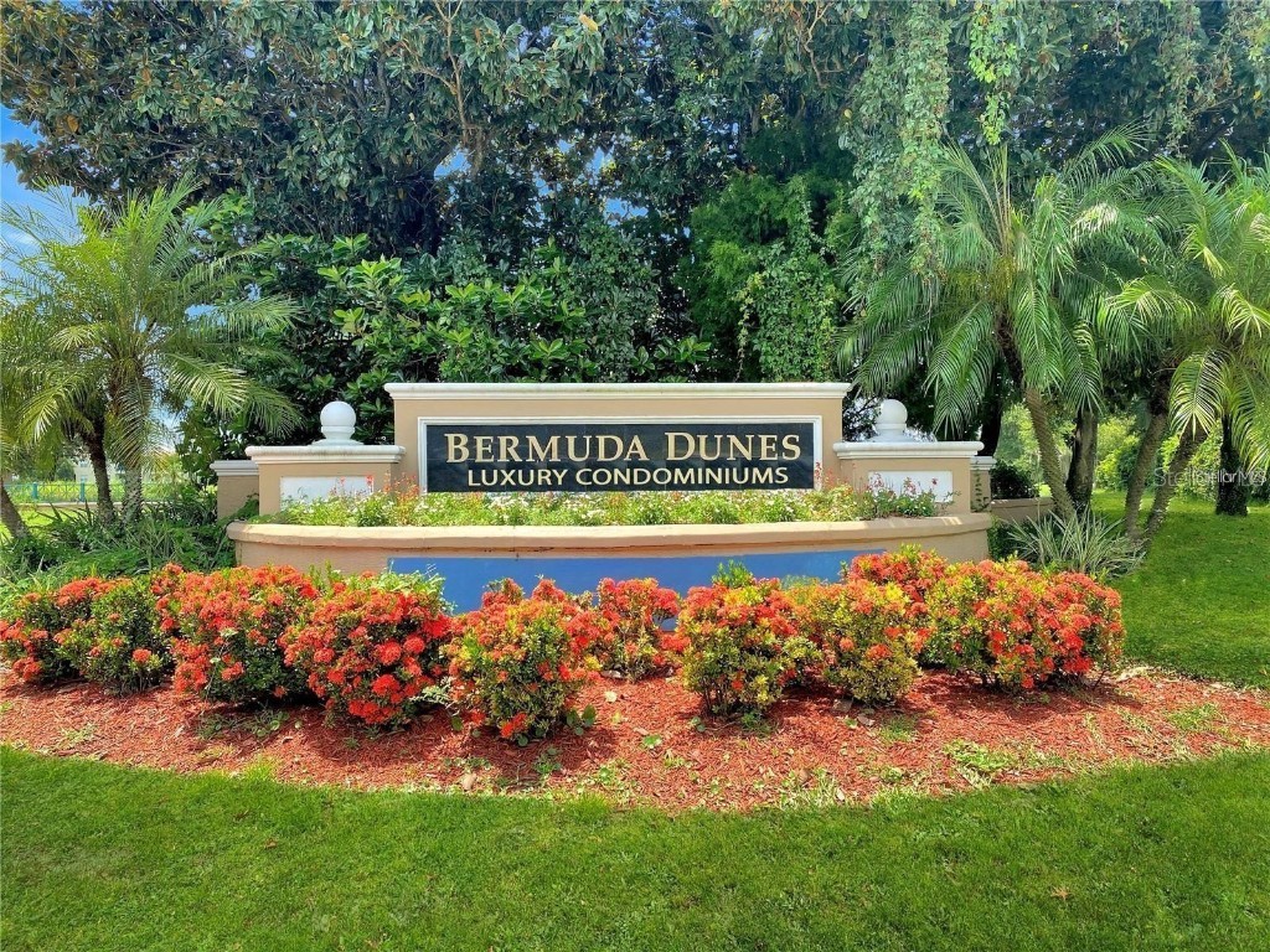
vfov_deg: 53.1
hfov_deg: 67.3
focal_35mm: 26
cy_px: 476
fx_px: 954
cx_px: 635
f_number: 1.8
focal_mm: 4.25
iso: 32
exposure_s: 1/1053
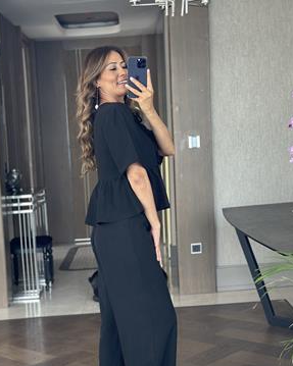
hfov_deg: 23.1
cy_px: 225
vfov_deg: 28.6
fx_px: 716
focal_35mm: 66
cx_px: 148
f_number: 1.78
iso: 125
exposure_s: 1/92
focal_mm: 6.86
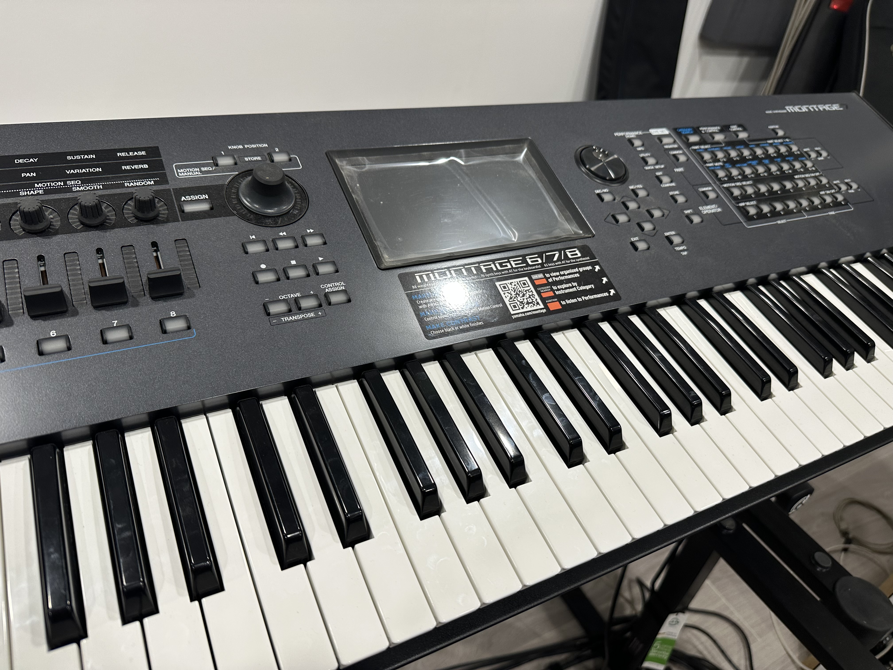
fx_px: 619
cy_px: 335
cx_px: 446
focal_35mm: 24
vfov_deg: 56.8
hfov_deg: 71.6
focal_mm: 6.86
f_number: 1.78
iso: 125
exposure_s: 1/50
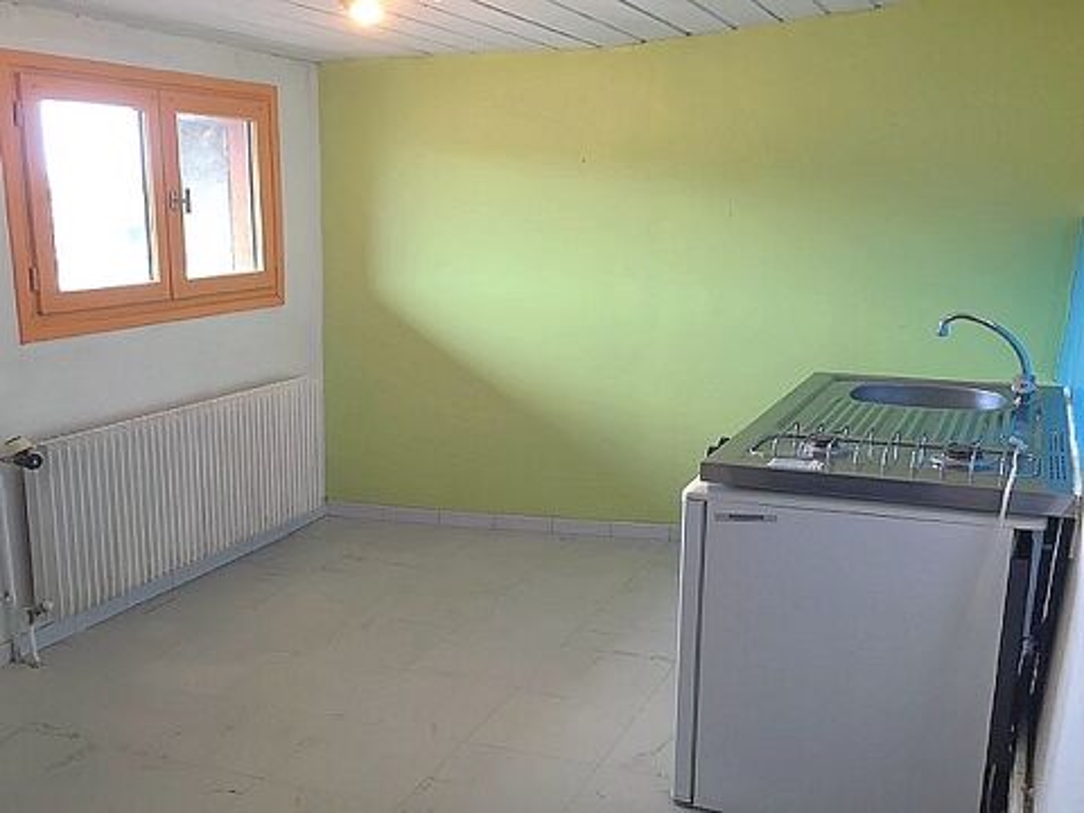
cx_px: 542
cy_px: 406
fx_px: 1221
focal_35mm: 39
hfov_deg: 47.9
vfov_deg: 36.8
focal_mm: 4.15
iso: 64
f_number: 2.2
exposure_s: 1/30
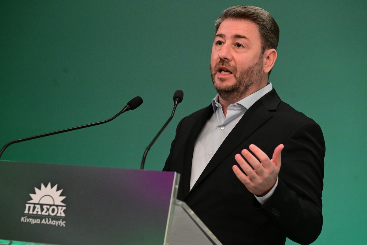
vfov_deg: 8.1
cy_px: 122
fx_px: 1733
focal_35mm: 170
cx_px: 184
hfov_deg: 12.1
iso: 10000
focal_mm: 170
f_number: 5.6
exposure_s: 1/320
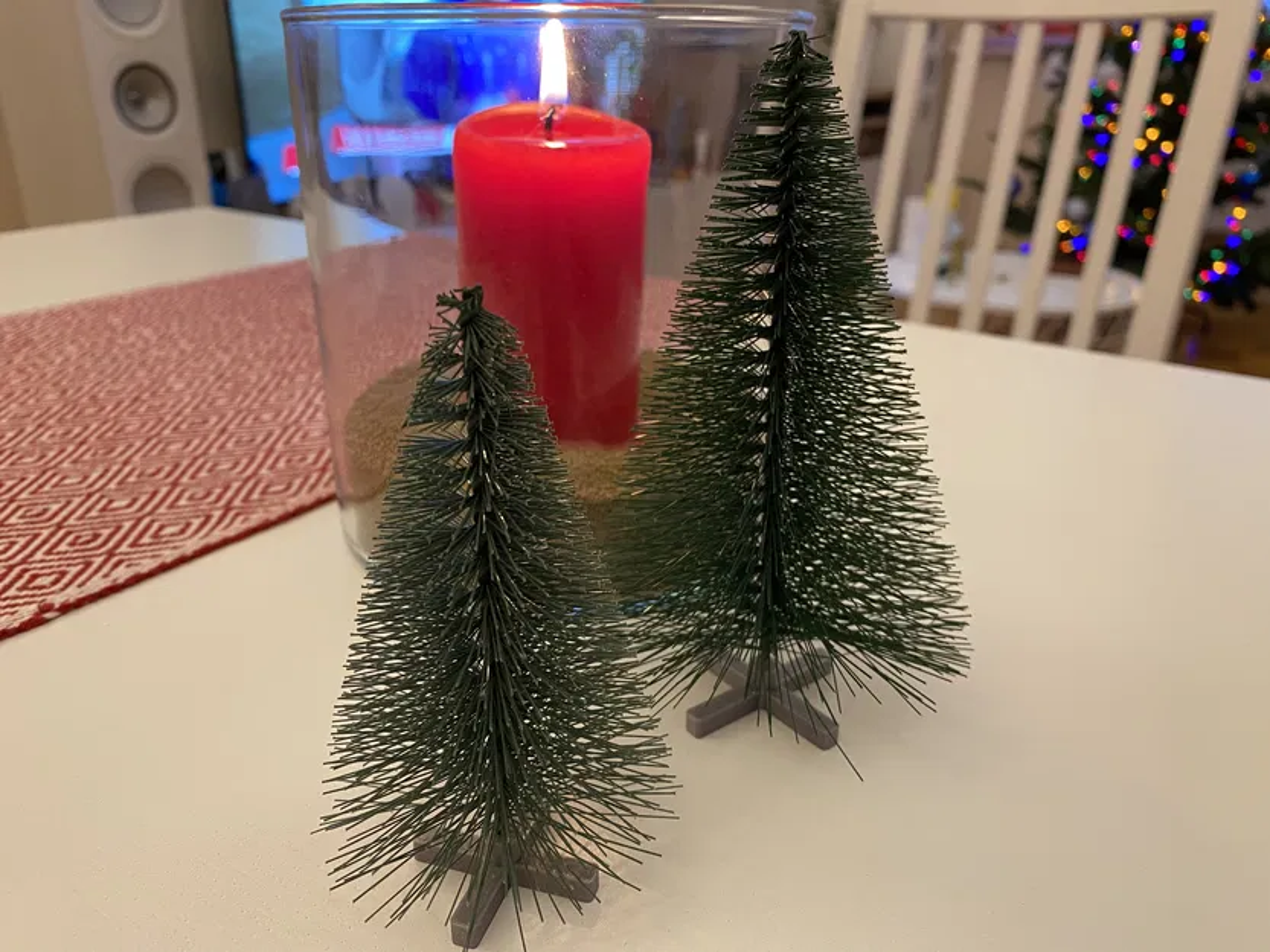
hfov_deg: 67.3
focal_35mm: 26
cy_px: 476
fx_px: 954
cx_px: 635
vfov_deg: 53.1
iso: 250
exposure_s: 1/59
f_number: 1.8
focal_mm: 4.25
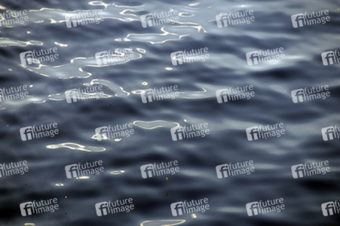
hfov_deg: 6.9
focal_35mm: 300
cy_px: 113
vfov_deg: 4.6
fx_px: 2831
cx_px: 170
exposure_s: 1/500
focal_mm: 200
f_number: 5.6
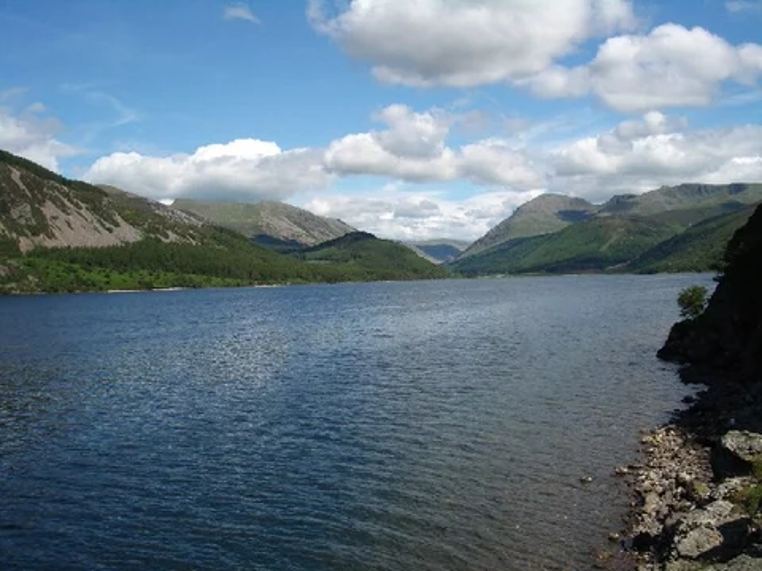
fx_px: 770
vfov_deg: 40.7
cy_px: 286
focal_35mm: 35
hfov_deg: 52.6
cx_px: 381
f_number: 4.3
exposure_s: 1/640
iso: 80
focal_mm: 5.8
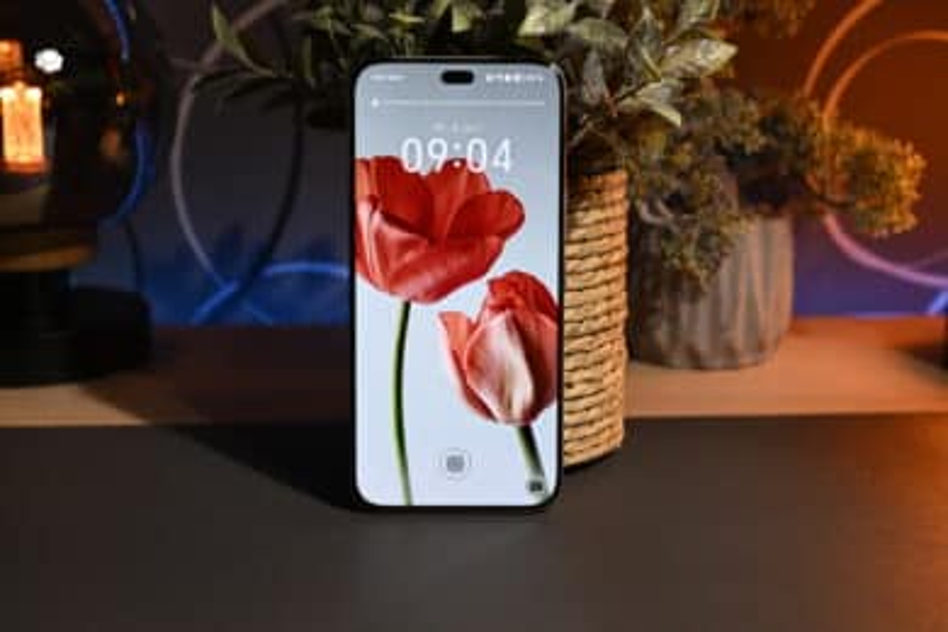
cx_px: 474
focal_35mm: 48
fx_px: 1264
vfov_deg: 28.1
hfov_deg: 41.1
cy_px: 316
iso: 320
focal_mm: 48
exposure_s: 1/50
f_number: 7.1
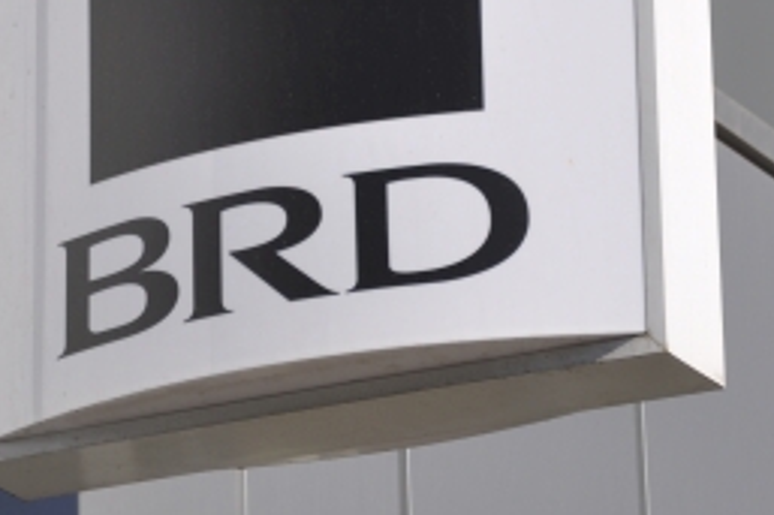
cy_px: 20
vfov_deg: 4.4
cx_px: 307
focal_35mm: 315
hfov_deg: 6.5
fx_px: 6768
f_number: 5.6
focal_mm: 90
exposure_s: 1/640
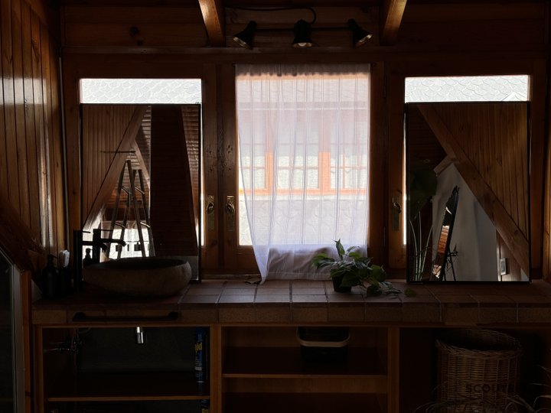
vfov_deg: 30.3
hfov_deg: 39.7
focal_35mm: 48
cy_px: 206
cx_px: 276
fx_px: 764
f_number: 1.78
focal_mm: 6.76
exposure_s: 1/430
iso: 64
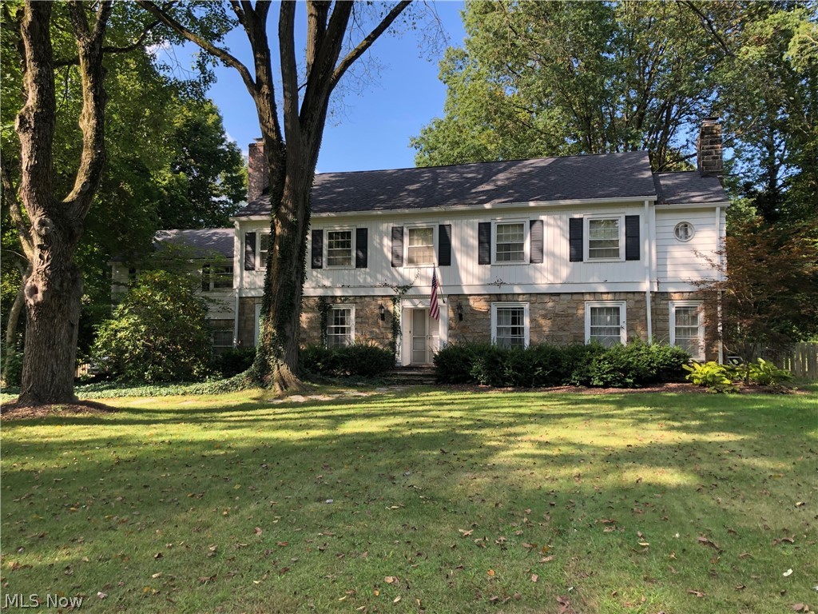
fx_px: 662
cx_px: 409
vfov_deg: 49.7
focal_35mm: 28
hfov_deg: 63.4
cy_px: 307
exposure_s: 1/240
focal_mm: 3.99
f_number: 1.8
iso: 20
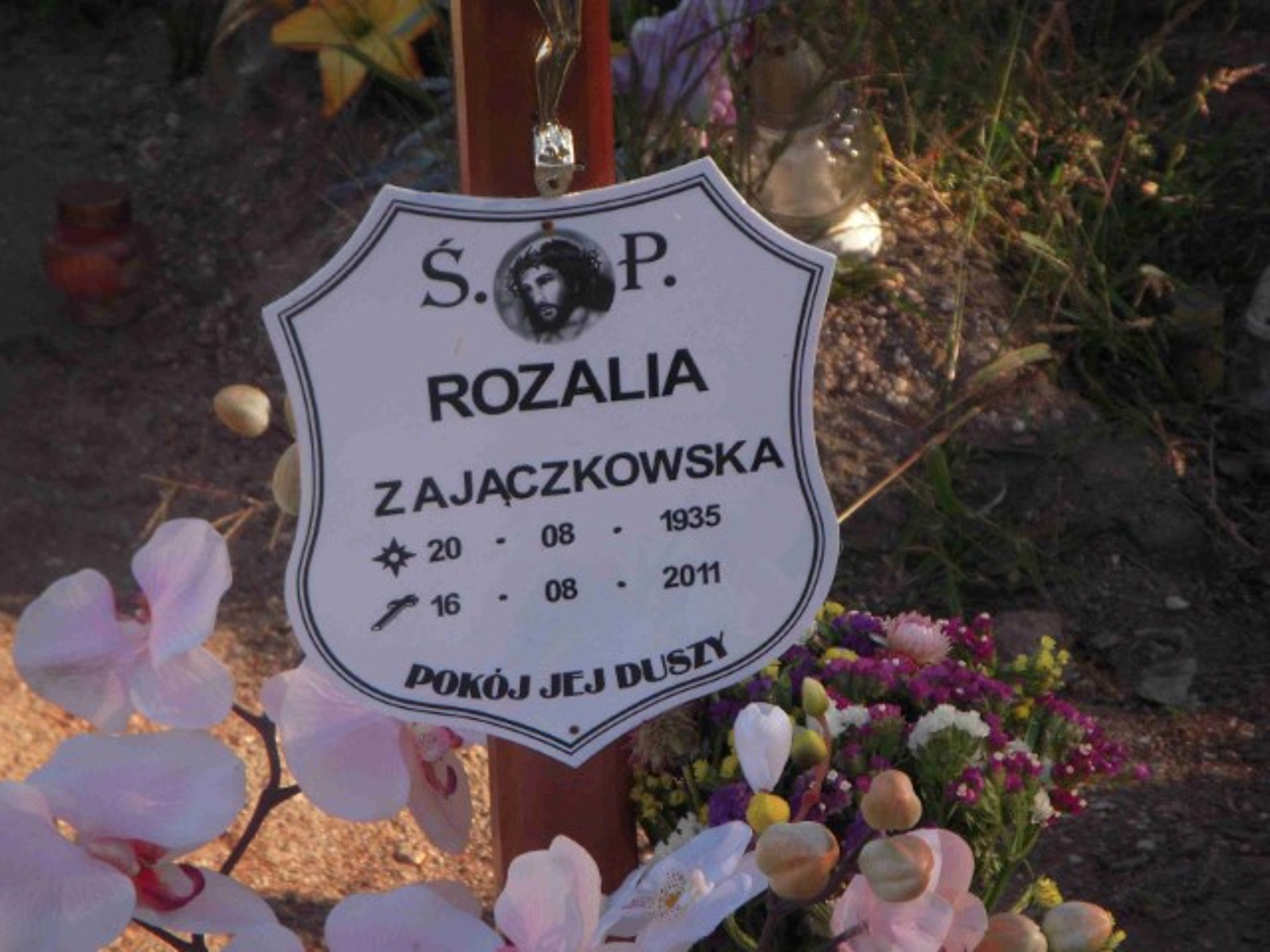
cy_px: 476
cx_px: 635
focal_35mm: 114
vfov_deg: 13.0
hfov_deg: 17.3
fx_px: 4182
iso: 100
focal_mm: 18.9
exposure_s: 1/250
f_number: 4.2
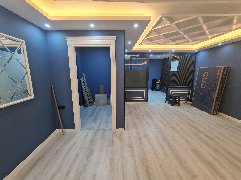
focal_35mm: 13
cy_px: 90
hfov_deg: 106.2
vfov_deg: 89.9
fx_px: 91
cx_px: 120
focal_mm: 2.2
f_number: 2.2
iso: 200
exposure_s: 1/50
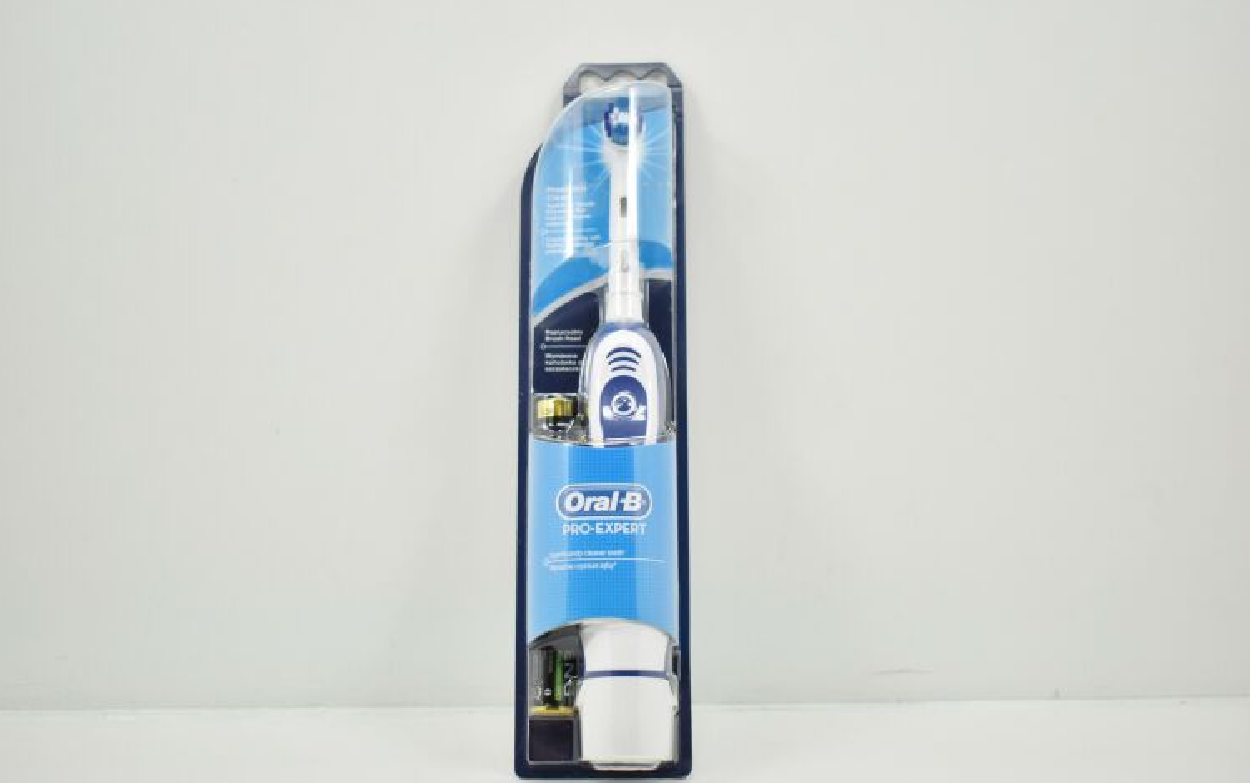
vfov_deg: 25.8
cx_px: 614
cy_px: 421
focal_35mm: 50
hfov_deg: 40.3
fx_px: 1704
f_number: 5
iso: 100
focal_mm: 32
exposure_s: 1/100
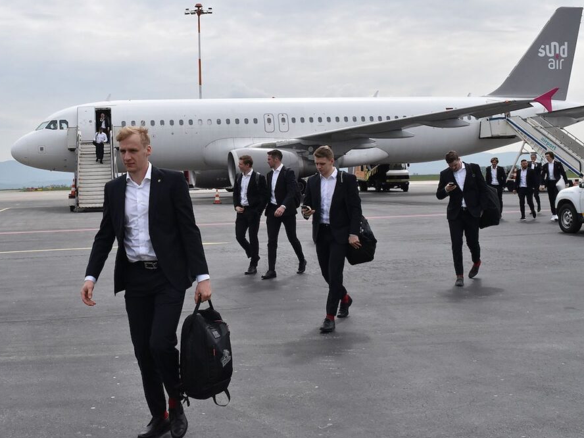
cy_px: 222
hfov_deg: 45.2
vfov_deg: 34.7
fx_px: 701
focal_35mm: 42
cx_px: 264
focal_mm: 25
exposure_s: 1/1250
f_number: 11
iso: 800
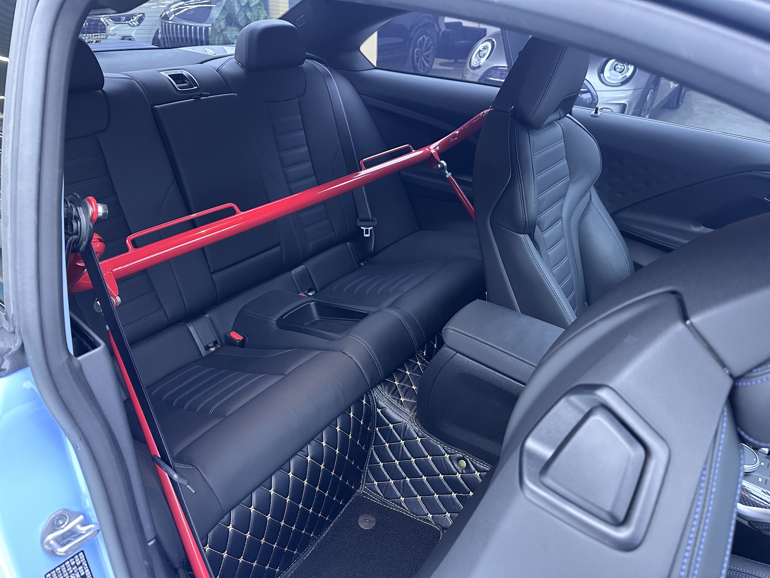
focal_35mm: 24
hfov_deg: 71.6
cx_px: 385
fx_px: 534
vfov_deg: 56.8
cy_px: 289
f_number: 1.78
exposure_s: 1/50
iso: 500
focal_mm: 6.86
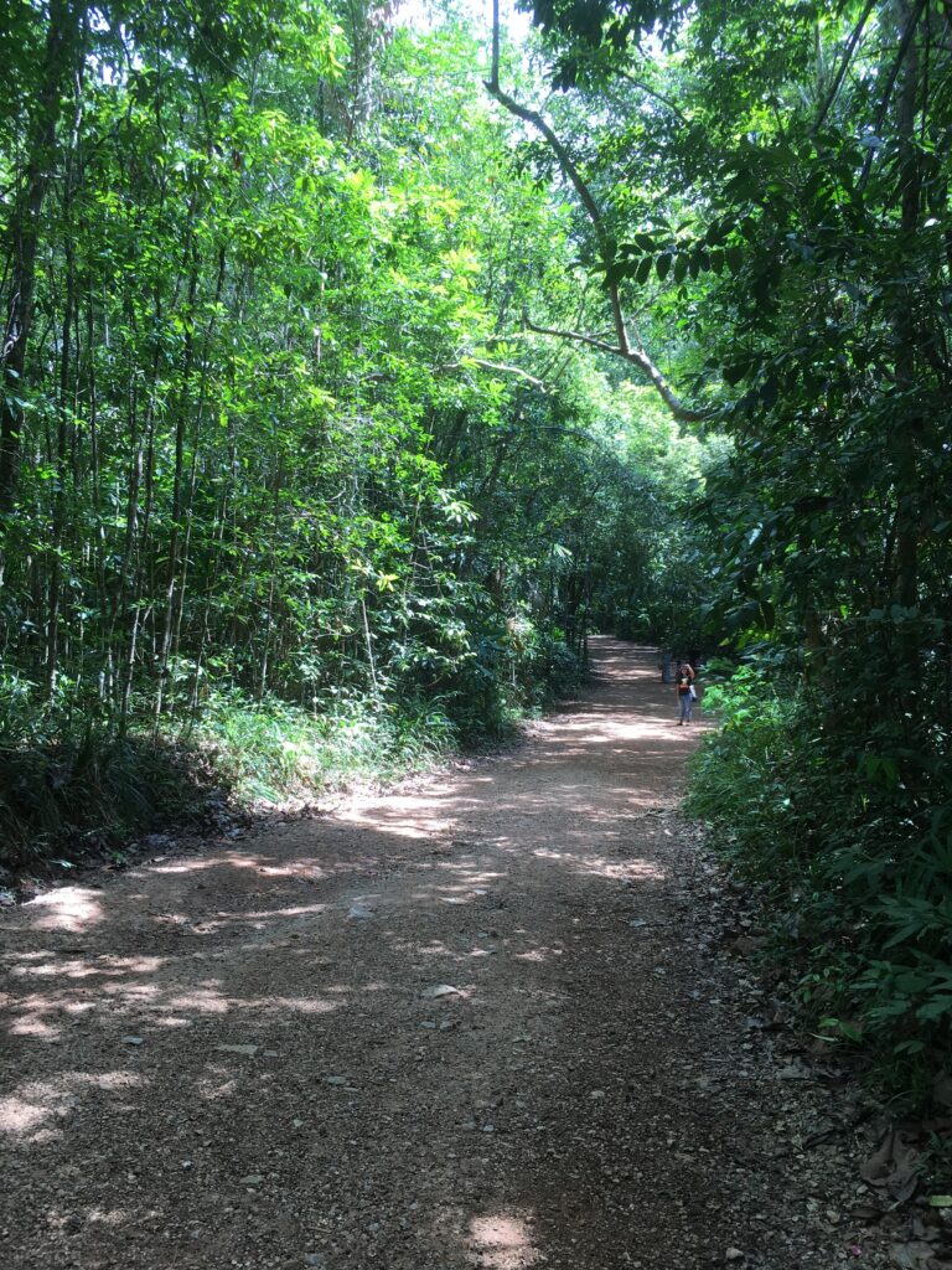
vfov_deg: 61.7
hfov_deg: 48.2
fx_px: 1063
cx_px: 476
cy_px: 635
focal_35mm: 29
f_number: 2.2
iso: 25
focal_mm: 4.15
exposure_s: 1/104
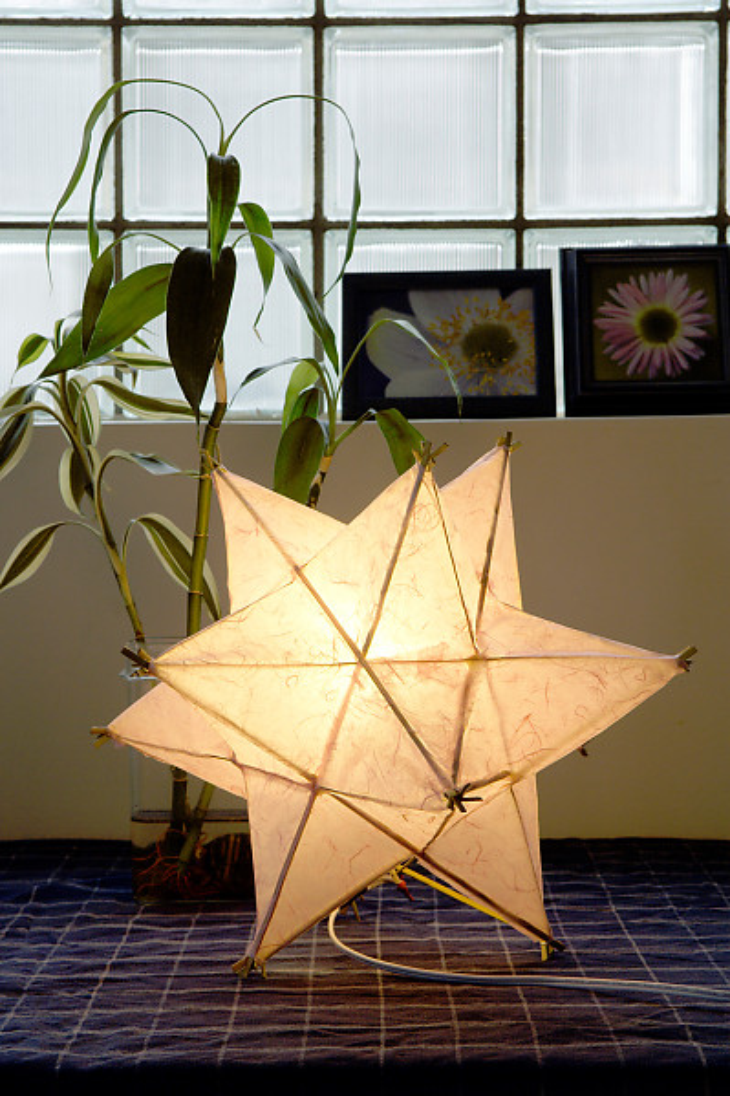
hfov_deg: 16.5
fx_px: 2511
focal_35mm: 82
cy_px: 548
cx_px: 365
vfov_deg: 24.6
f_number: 8
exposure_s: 1/50
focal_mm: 55
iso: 100
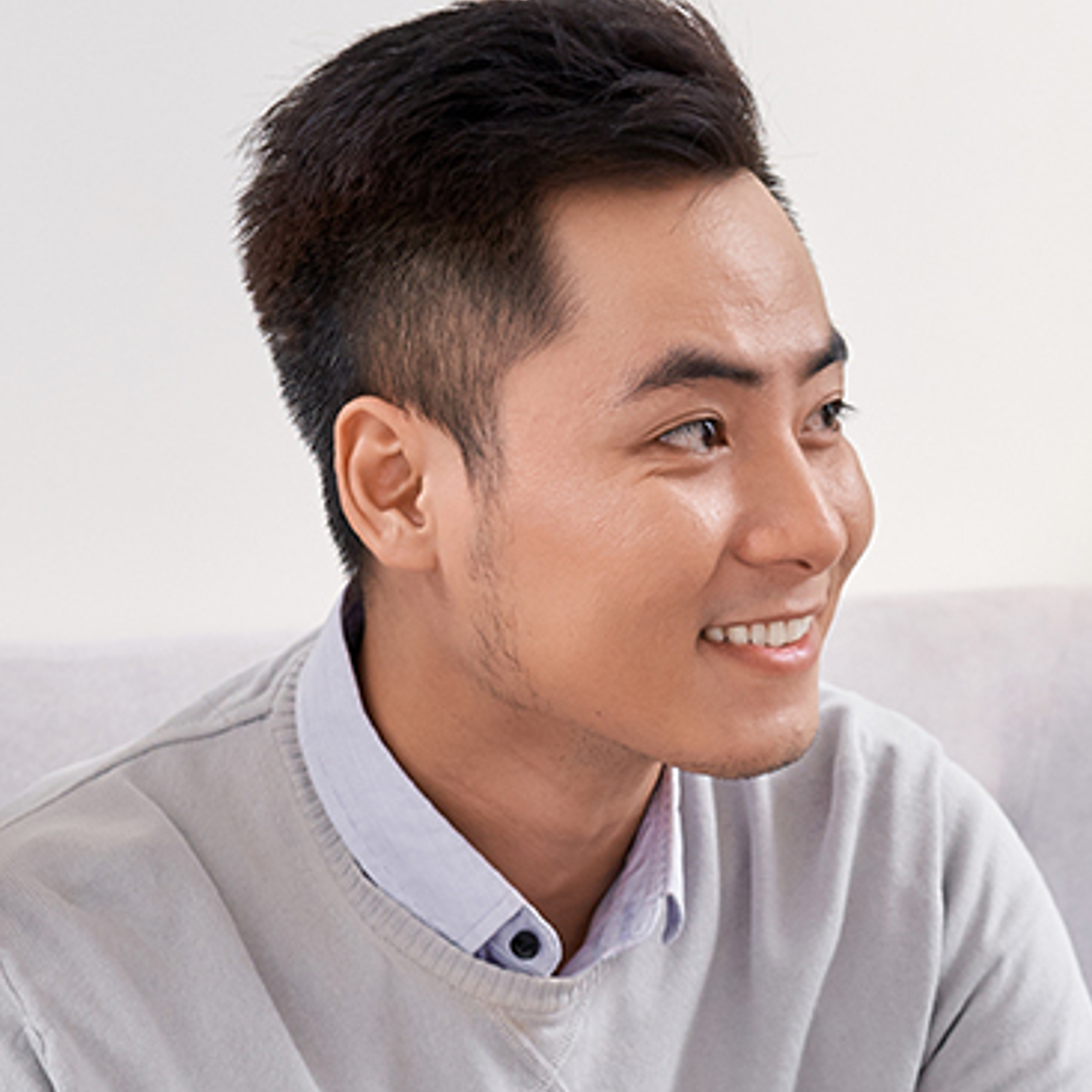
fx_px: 5104
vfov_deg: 12.1
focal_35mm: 143
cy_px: 1013
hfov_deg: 12.1
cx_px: 982
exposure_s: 1/125
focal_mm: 35
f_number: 4
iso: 200
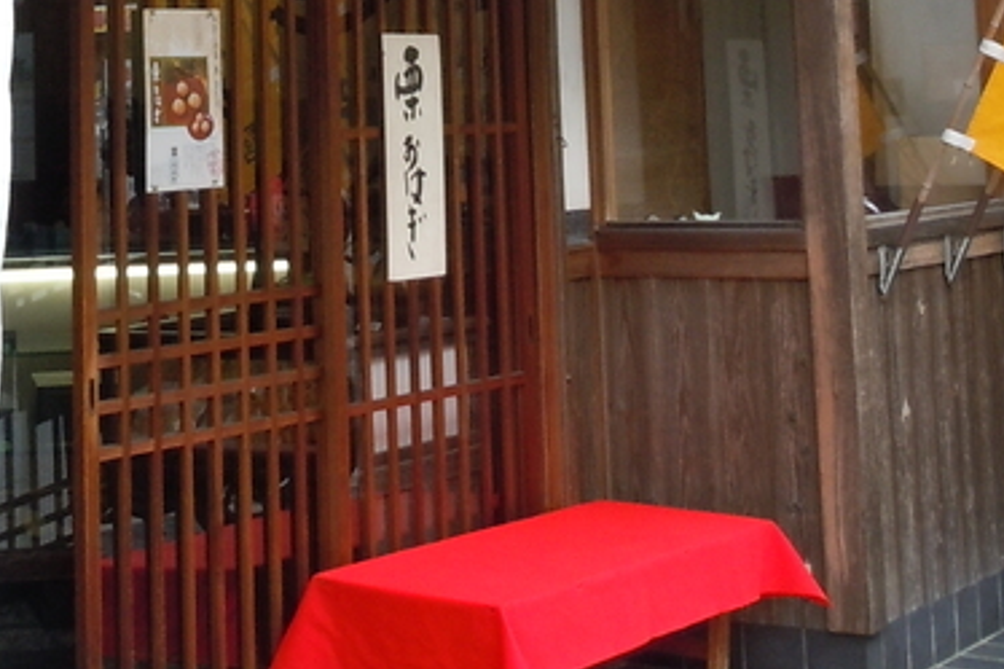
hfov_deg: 21.6
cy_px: -373
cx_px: 309
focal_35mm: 94
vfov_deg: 13.6
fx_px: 2620
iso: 200
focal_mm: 5.9
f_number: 4
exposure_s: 1/125
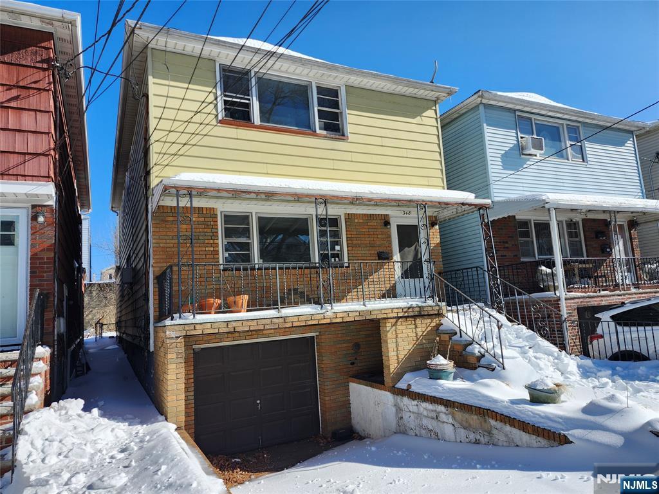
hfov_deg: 73.9
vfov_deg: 58.9
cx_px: 330
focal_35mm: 23
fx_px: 438
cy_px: 247
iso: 25
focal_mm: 5.54
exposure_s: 1/1429
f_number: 1.8
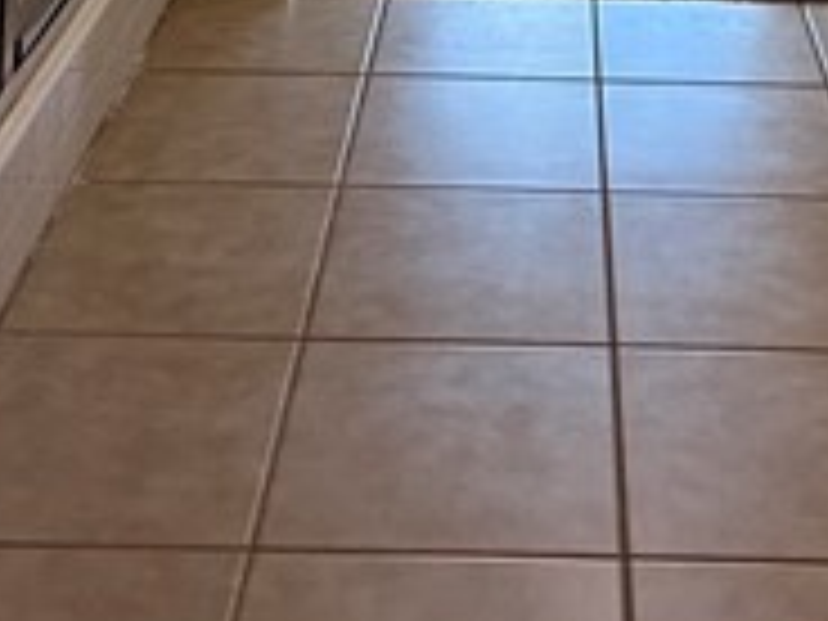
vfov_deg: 13.9
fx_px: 1866
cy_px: -824
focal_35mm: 78
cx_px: 576
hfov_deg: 24.8
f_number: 2.2
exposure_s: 1/120
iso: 125
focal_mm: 2.22
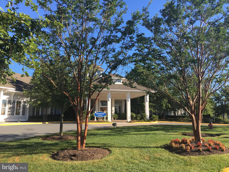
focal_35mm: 29
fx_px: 192
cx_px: 114
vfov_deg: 48.2
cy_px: 86
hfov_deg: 61.7
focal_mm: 4.15
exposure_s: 1/625
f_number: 2.2
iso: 25
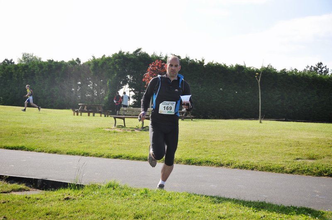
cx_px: 166
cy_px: 110
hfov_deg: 30.6
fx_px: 608
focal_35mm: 66
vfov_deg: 20.6
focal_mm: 44
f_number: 6.3
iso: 400
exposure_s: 1/1600
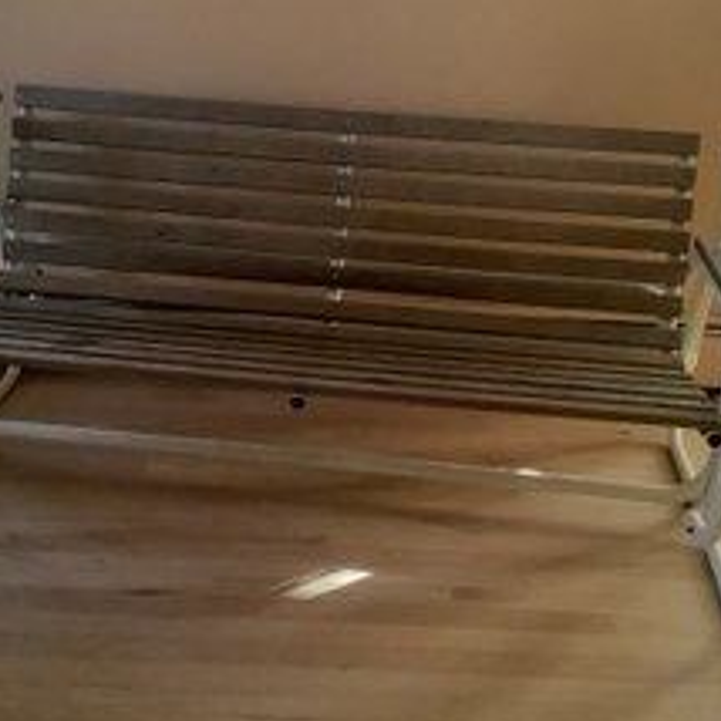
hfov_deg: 38.3
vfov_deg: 38.3
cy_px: 366
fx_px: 1037
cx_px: 332
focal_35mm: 44
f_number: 2.4
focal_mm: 3.3
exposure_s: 1/50
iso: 320
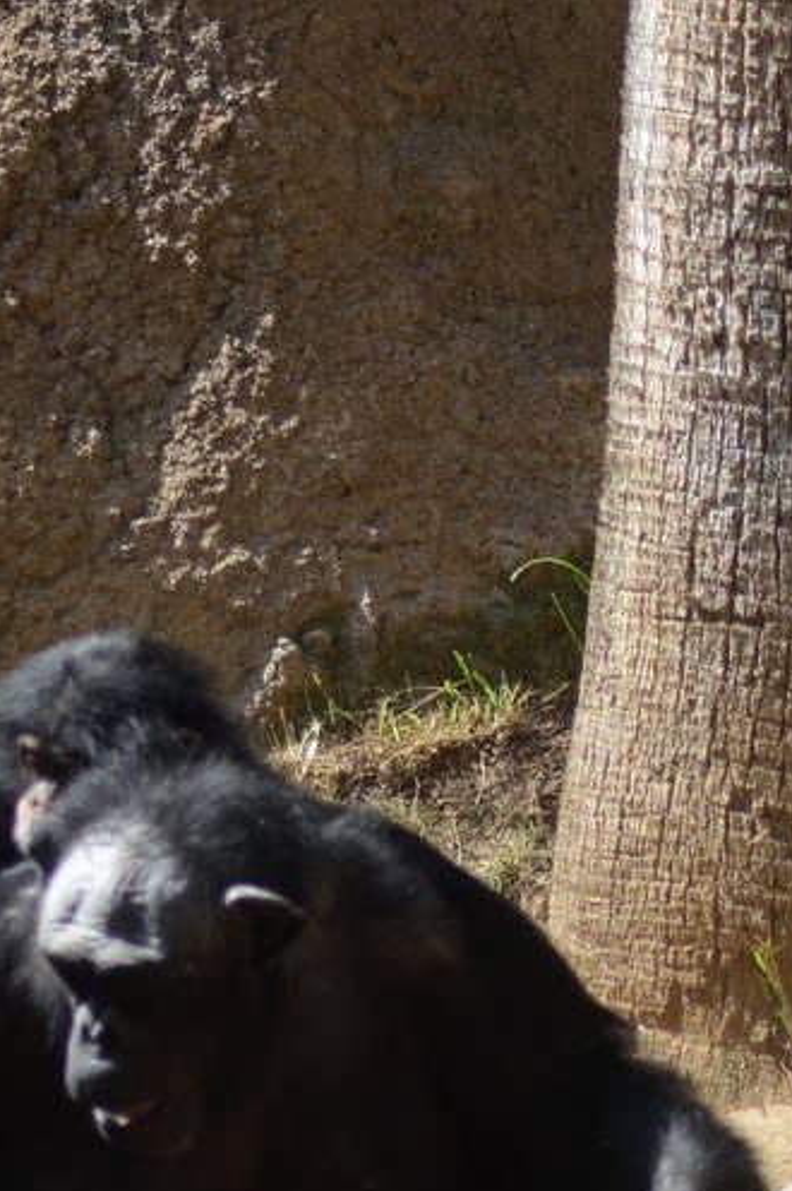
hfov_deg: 2.1
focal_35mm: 653
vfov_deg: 3.2
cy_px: 828
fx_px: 21565
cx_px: 840
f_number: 5
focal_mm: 135
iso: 400
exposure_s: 1/1250
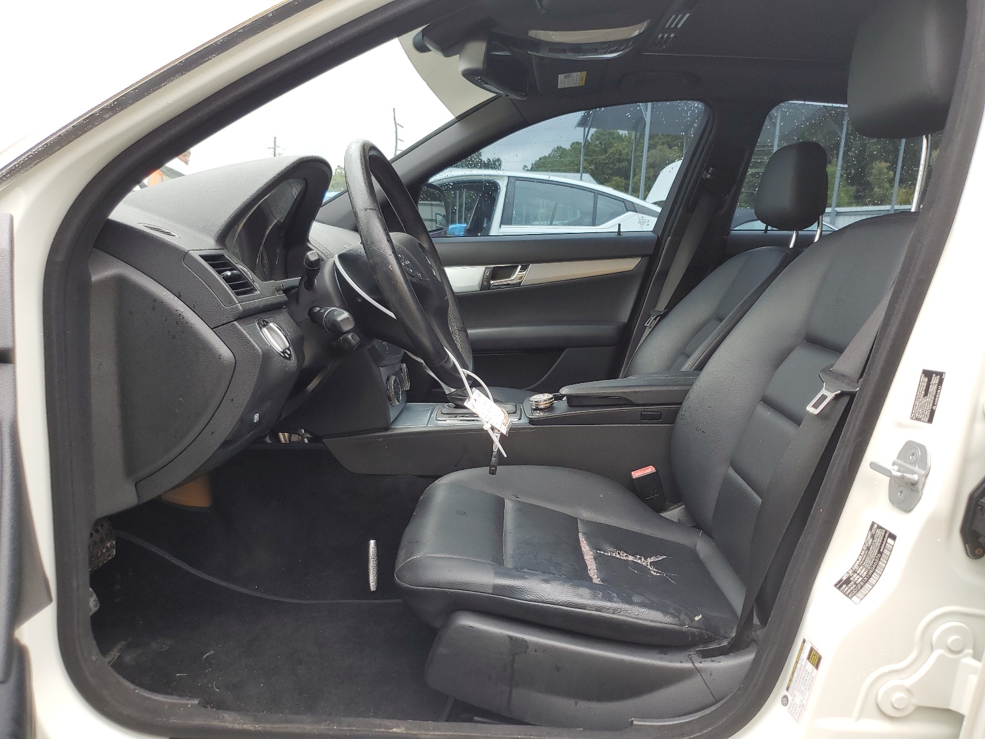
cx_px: 492
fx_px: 740
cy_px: 370
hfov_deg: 67.3
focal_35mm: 26
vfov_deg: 53.1
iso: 50
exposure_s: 1/111
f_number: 1.5
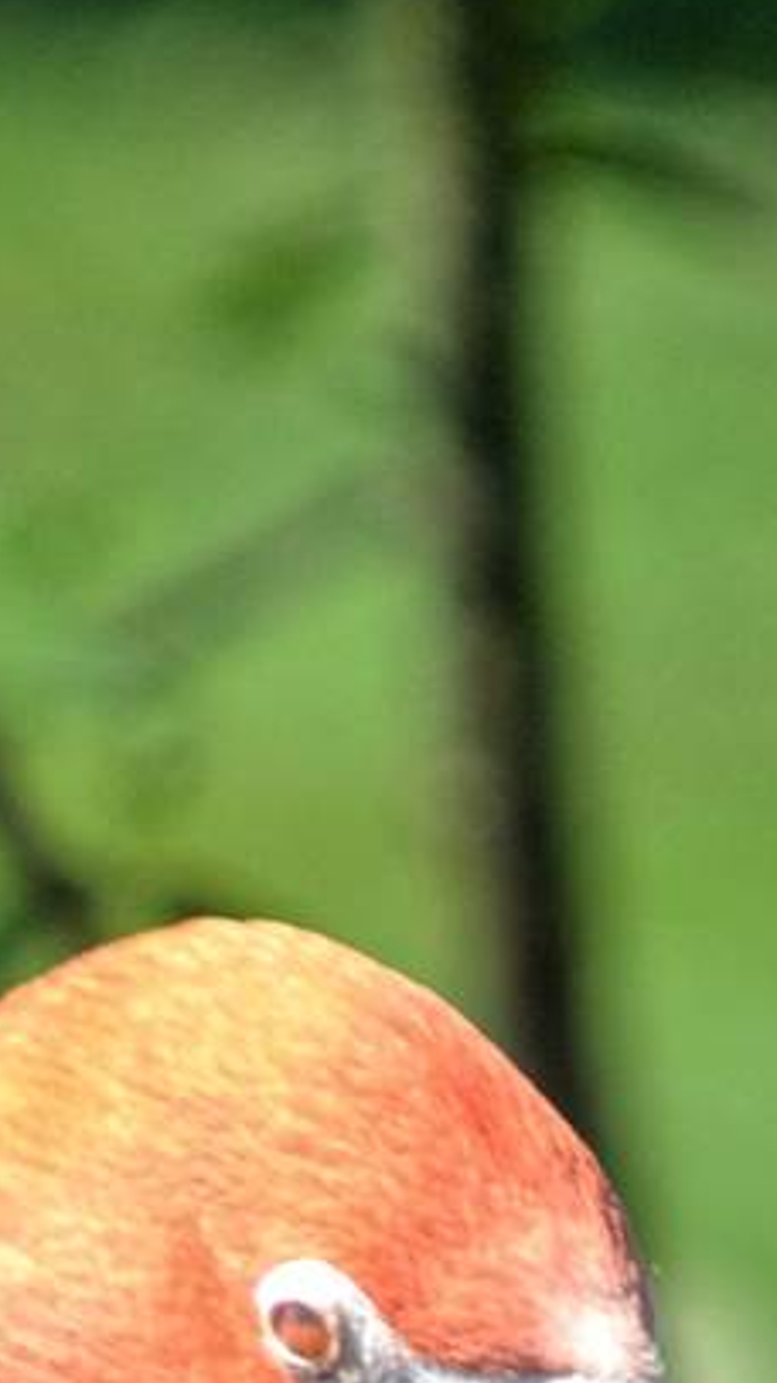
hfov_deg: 0.4
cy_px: 2241
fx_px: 113614
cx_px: 482
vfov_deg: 0.7
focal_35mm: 3098
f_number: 6.3
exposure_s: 1/640
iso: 400
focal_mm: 500
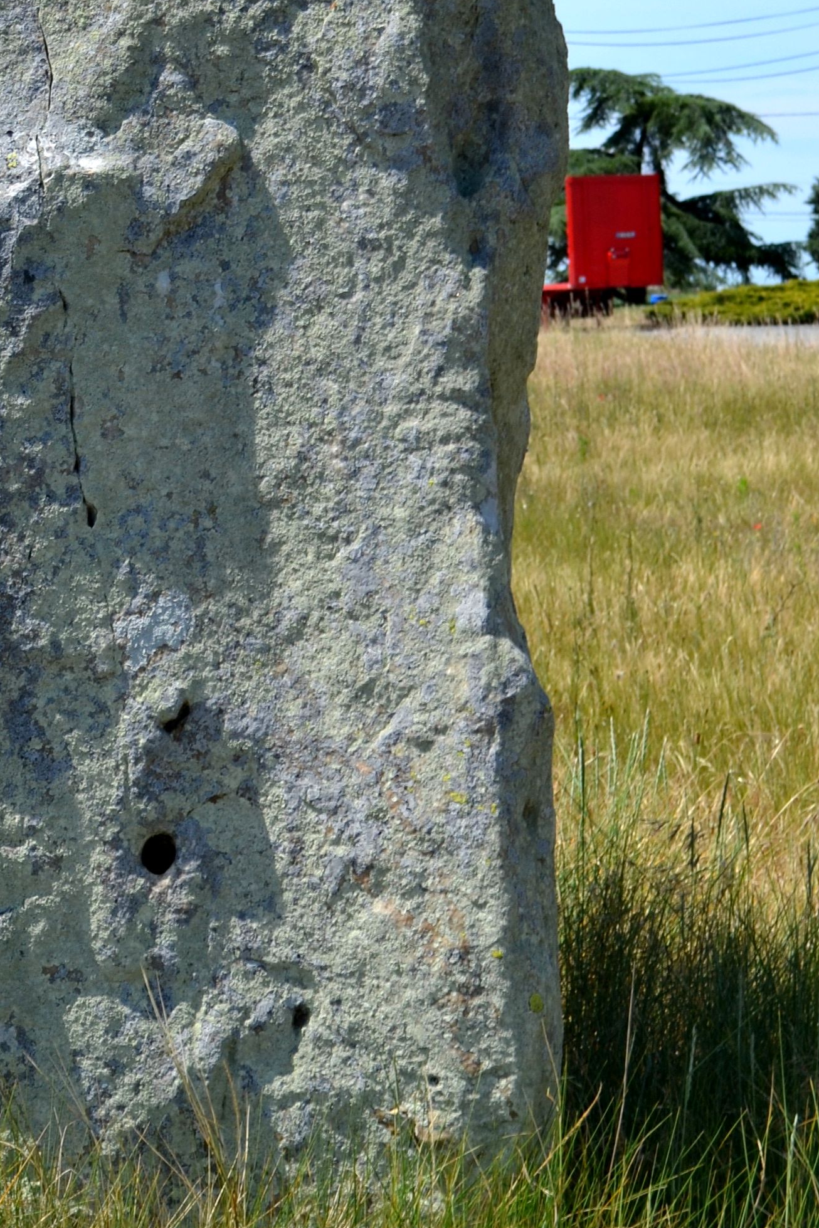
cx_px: -132
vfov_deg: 16.8
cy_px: 87
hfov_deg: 11.2
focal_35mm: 120
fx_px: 4093
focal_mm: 34
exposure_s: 1/250
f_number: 8
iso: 100
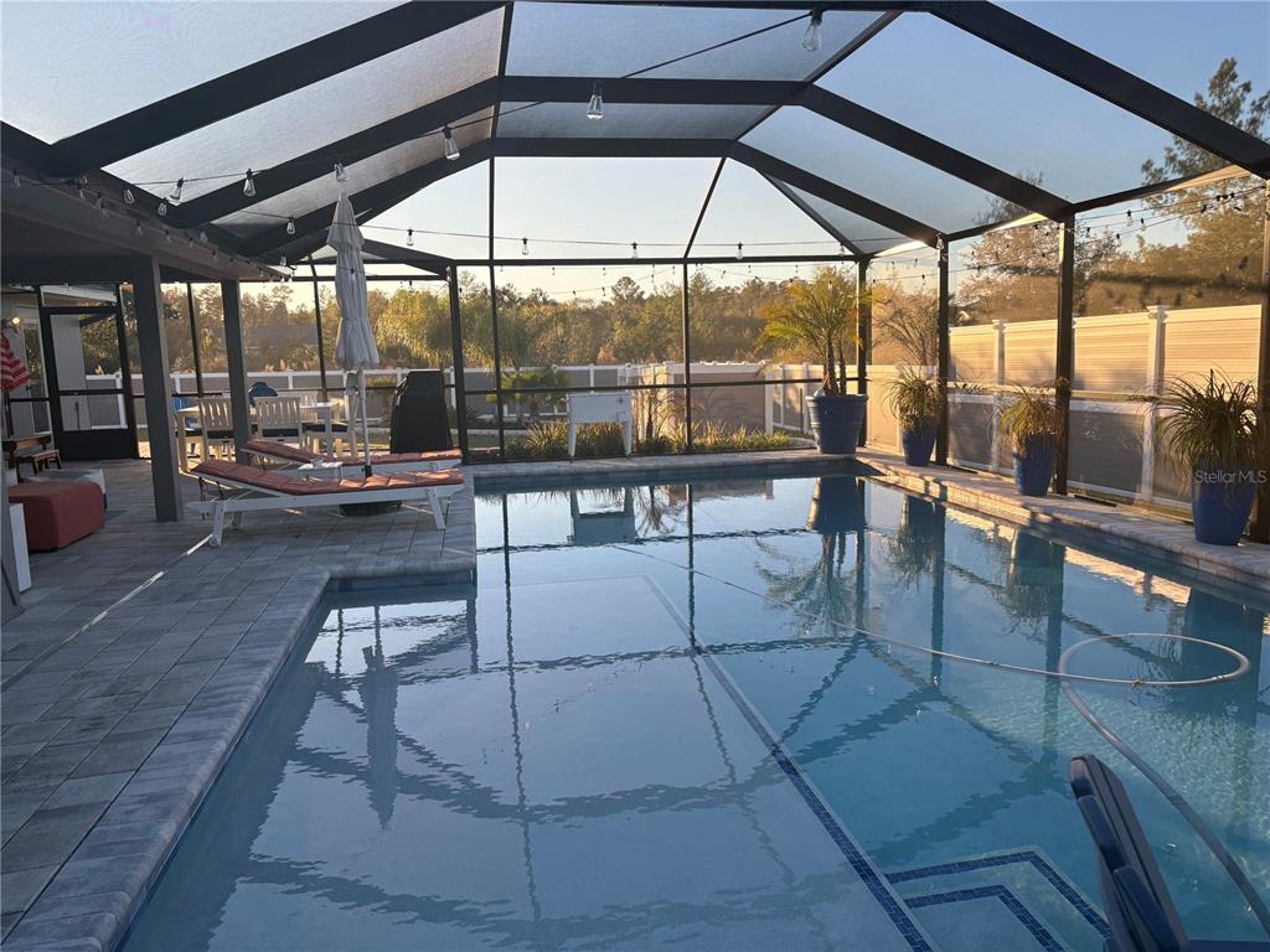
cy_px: 476
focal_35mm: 26
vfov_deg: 53.1
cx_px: 635
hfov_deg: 67.3
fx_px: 954
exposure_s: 1/539
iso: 50
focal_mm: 5.96
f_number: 1.6
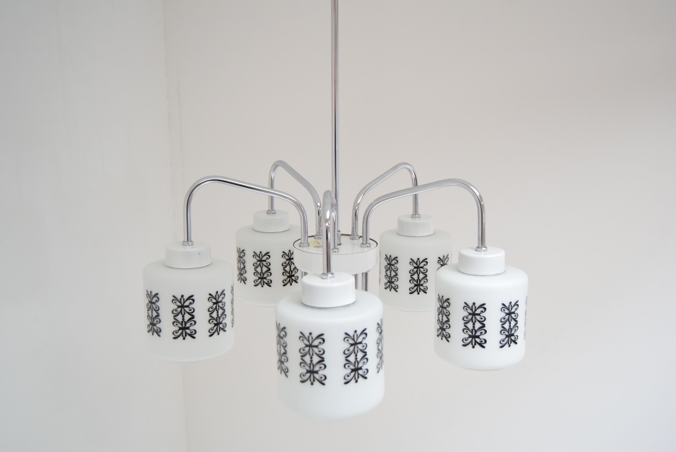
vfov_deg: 36.9
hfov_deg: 53.1
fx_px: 677
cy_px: 226
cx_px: 338
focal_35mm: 36
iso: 1600
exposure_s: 1/40
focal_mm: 24
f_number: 3.8
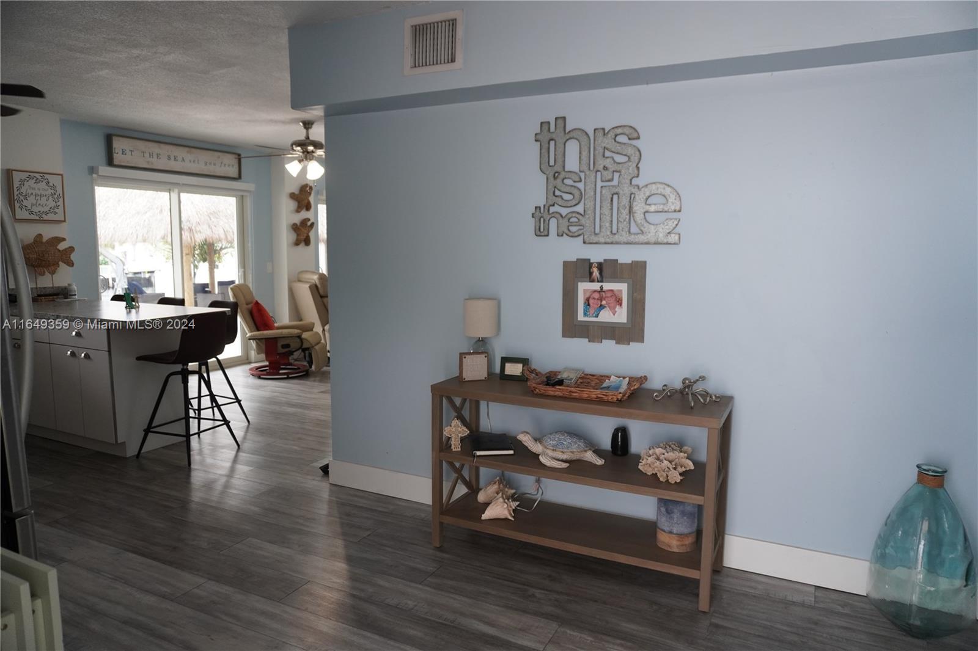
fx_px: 652
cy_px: 326
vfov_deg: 53.1
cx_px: 489
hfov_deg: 73.8
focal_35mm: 24
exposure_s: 1/160
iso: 500
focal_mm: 16
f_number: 4
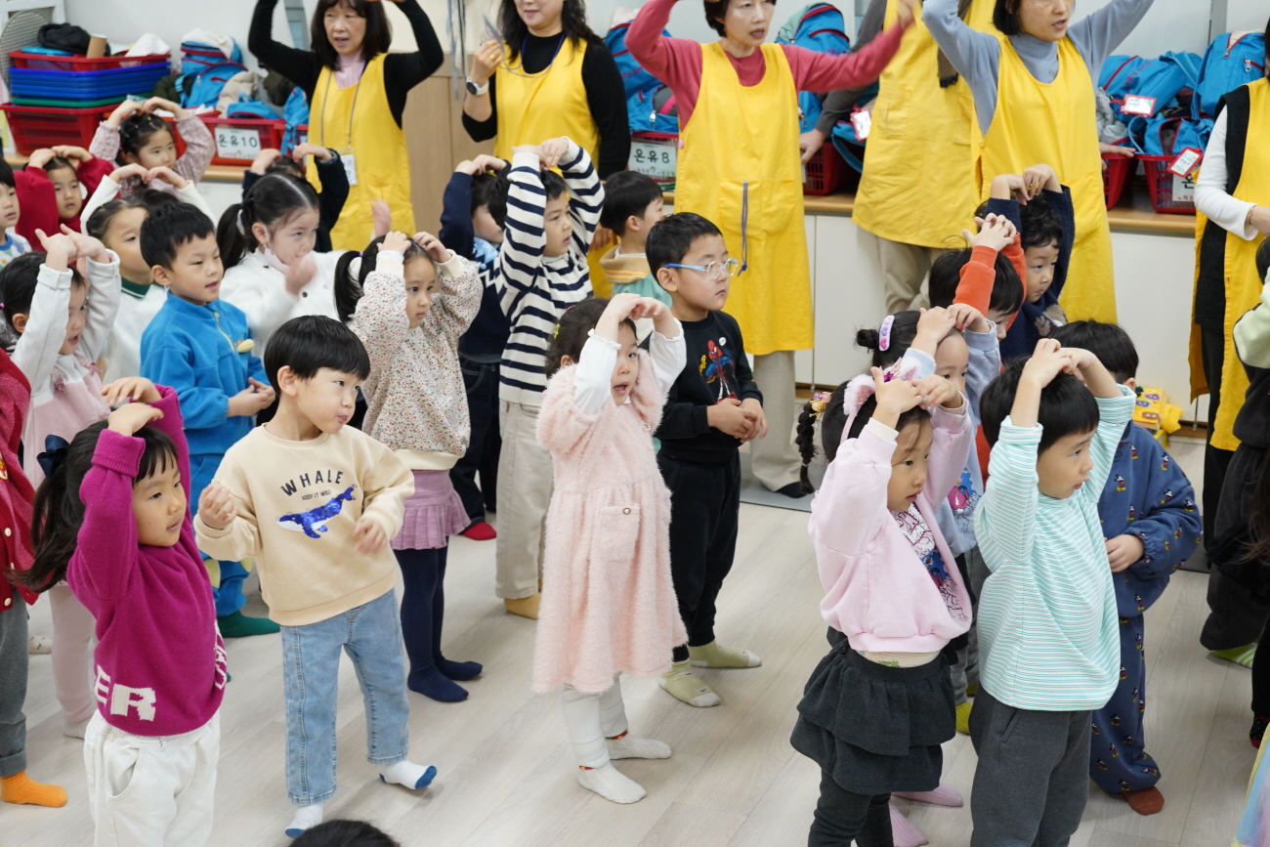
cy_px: 424
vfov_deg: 27.0
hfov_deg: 39.6
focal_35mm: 50
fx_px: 1764
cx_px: 635
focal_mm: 50
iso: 2500
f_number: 6.3
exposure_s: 1/60
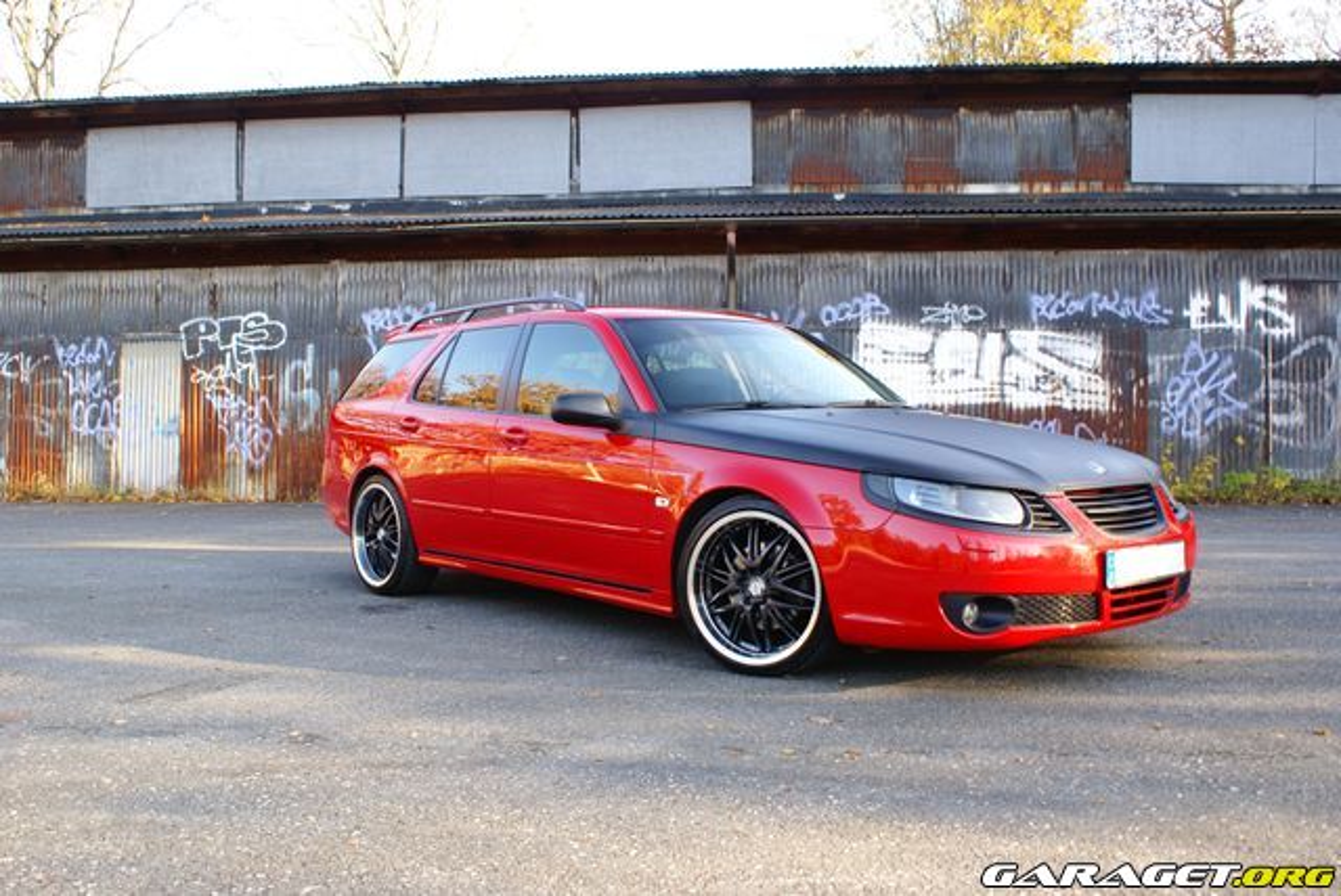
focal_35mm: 33
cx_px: 670
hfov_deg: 57.2
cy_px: 448
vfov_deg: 40.0
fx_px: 1230
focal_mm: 22
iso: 100
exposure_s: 1/50
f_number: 5
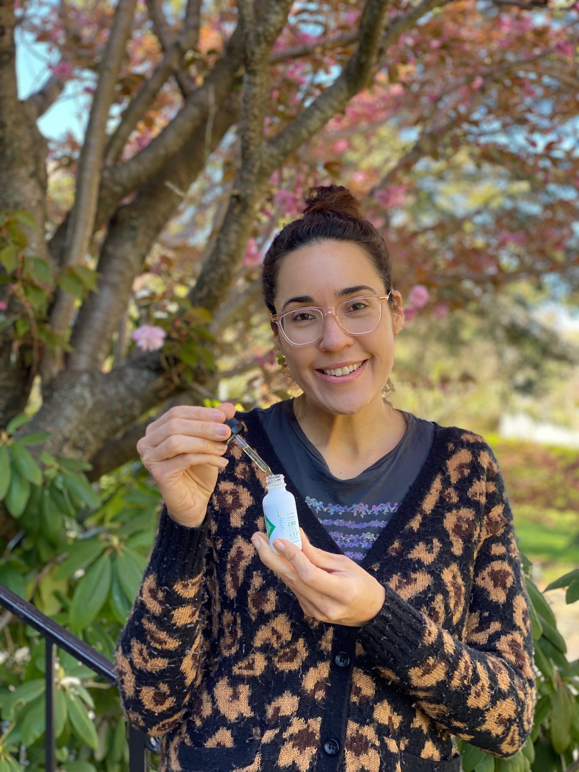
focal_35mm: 52
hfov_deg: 28.0
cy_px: 386
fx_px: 1160
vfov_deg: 36.8
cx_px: 290
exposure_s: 1/122
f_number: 2
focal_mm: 6
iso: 32
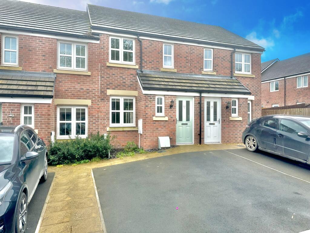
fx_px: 215
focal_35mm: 24
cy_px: 116
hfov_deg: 71.6
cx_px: 155
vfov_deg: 56.8
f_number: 1.78
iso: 80
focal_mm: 6.86
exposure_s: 1/464
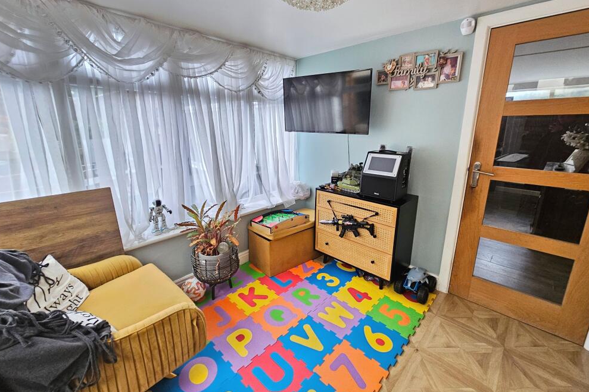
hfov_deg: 104.3
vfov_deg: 81.2
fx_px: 229
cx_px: 296
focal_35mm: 14
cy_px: 190
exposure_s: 1/33.3
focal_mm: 2.2
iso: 400
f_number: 2.2
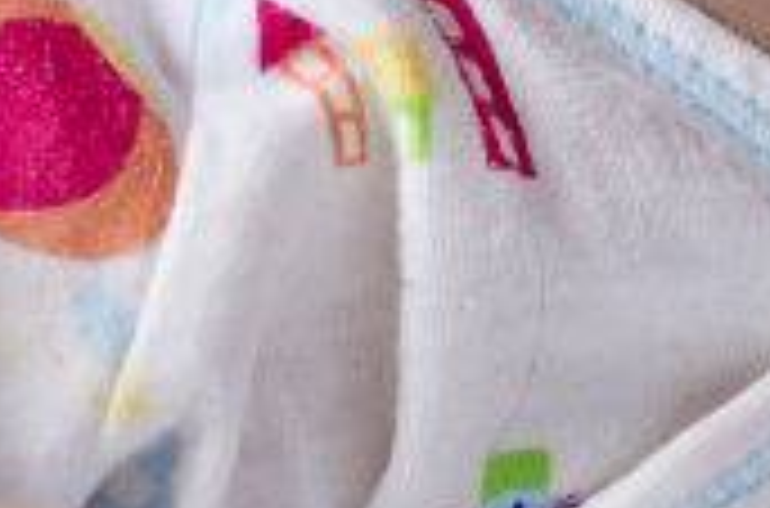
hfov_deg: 1.5
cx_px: 1081
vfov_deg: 1.0
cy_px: -775
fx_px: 29222
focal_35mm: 1370
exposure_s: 1/250
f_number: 4.5
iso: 200
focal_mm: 120
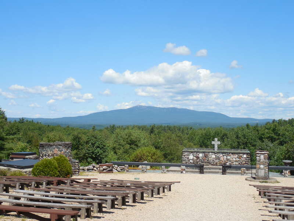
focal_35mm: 48
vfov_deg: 30.3
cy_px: 110
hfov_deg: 39.7
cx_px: 147
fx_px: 408
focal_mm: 8.7
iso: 125
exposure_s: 1/1000
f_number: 4
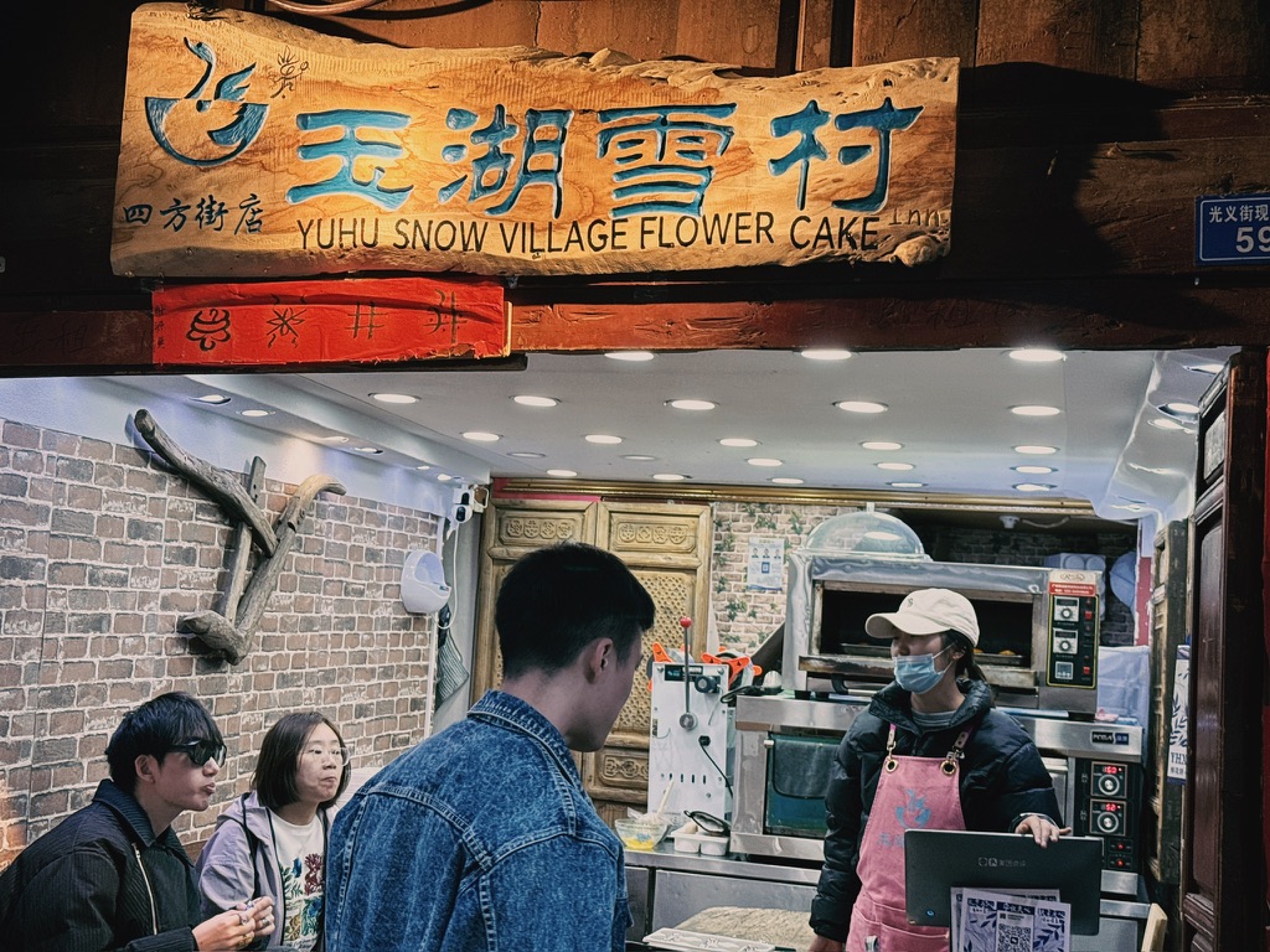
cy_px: 476
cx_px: 635
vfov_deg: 30.3
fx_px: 1761
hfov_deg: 39.7
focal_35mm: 48
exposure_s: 1/100
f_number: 1.78
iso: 80
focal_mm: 6.76
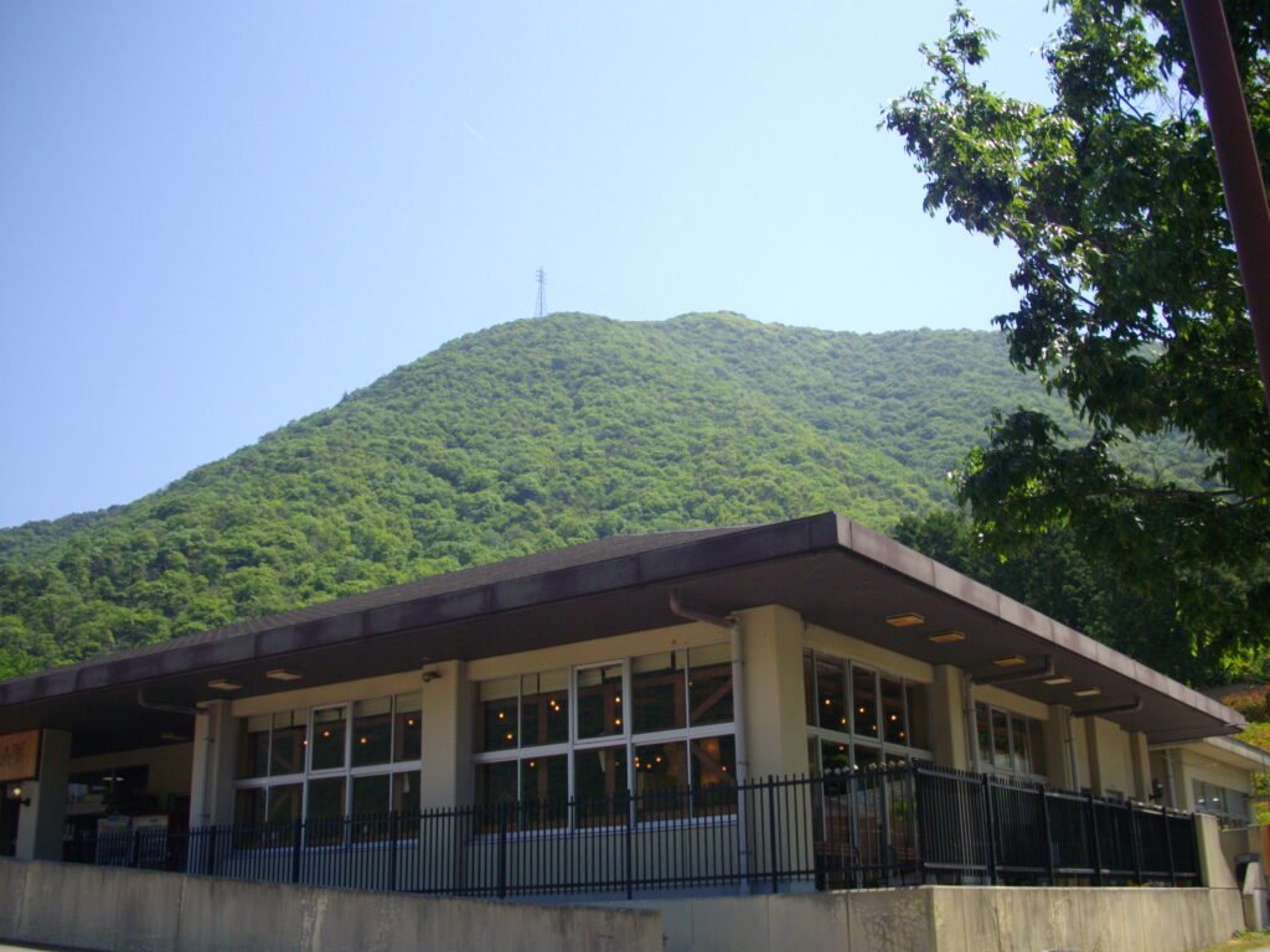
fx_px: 1357
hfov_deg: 50.1
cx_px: 635
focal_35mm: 37
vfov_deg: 38.7
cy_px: 476
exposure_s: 1/250
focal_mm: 6.2
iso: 100
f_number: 5.6
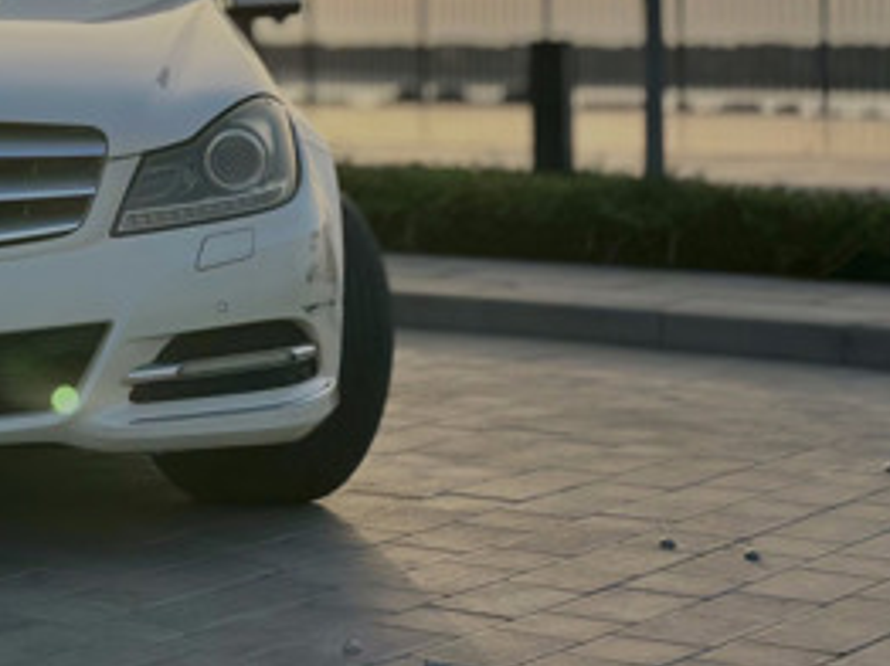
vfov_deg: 13.2
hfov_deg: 17.5
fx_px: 2826
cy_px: -82
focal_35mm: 110
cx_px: 7
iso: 80
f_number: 1.78
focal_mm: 6.86
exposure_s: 1/18868
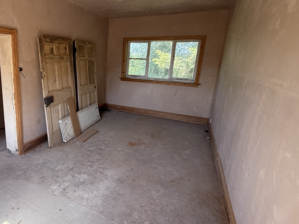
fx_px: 190
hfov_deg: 72.2
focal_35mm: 22
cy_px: 100
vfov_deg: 60.9
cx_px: 83
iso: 160
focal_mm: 2.22
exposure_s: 1/99
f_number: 2.2
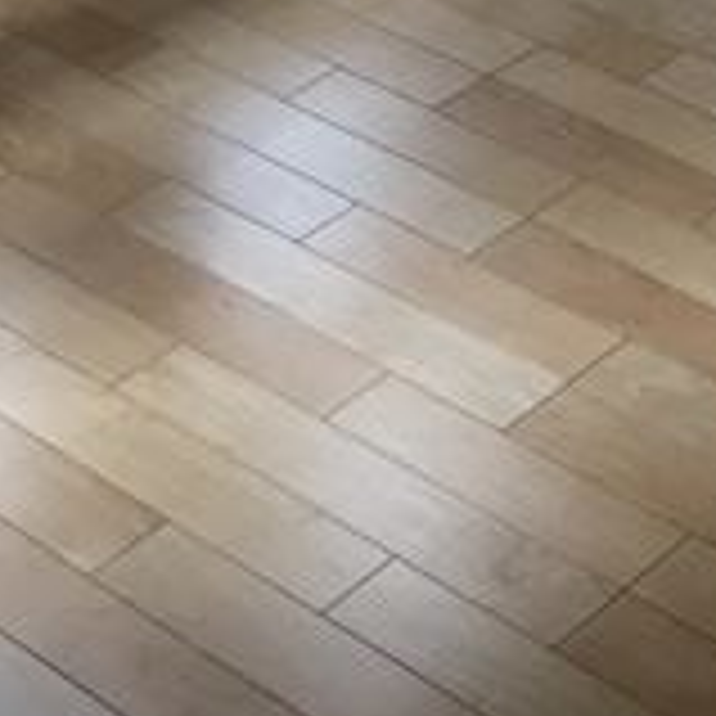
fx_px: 2410
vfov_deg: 16.4
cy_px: -77
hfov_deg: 15.1
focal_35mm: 103
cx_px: 1216
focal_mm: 4.15
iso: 125
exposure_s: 1/33
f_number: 2.2
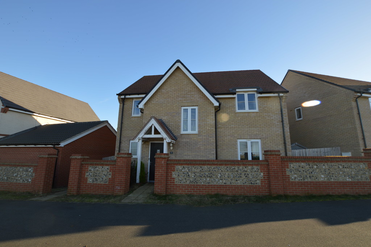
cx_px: 186
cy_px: 124
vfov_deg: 77.2
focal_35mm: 15
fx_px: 154
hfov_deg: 100.4
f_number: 6.3
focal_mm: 10
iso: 100
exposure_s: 1/160
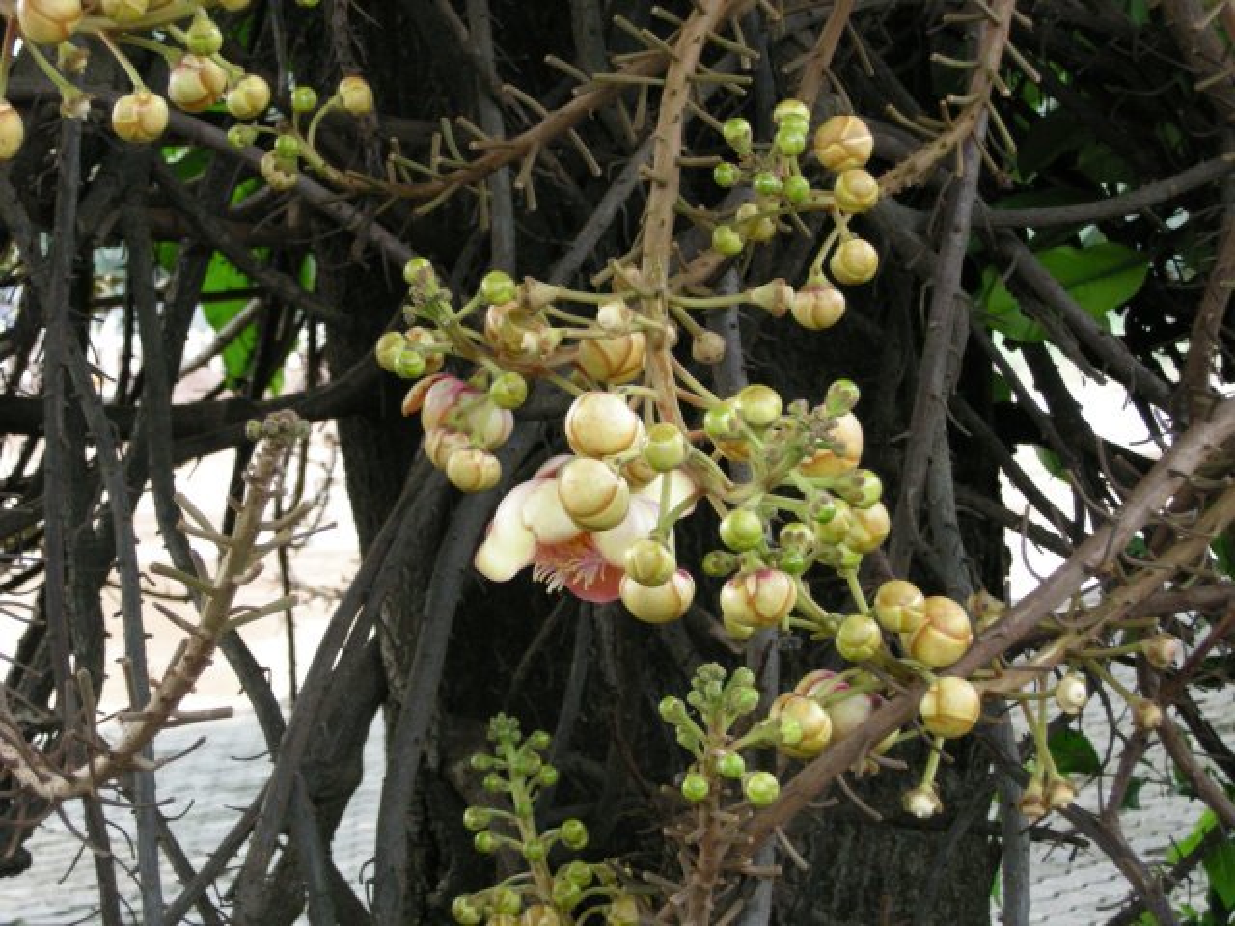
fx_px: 3175
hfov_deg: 22.0
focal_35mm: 89
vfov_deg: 16.6
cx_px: 618
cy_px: 463
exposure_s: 1/47
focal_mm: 18.6
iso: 258
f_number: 4.3
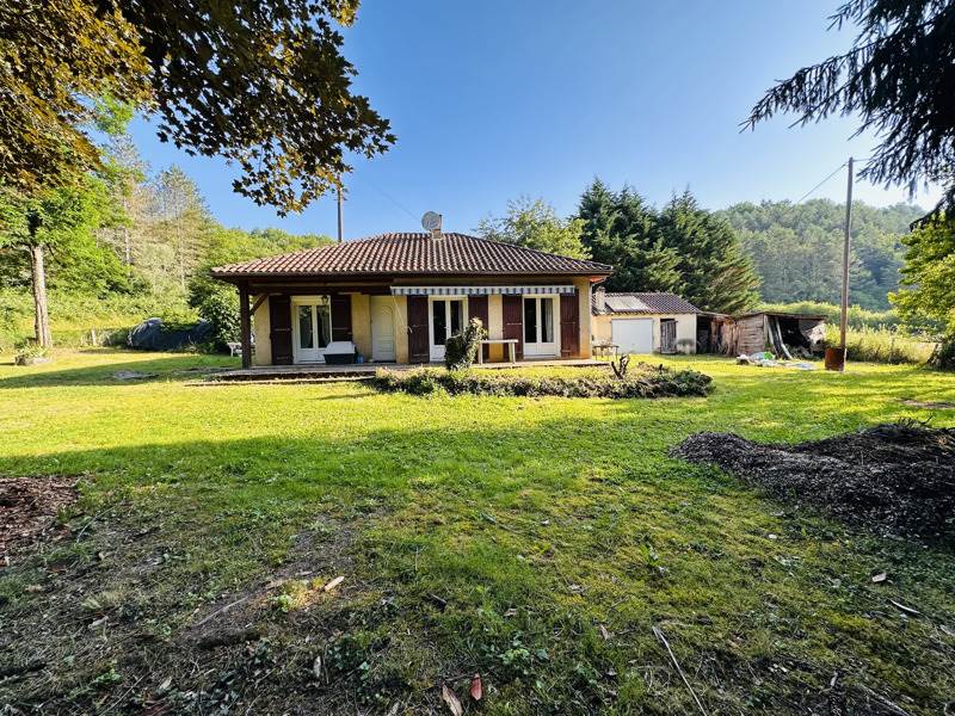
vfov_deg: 85.7
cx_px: 478
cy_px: 358
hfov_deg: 102.1
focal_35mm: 14
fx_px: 386
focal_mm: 2.22
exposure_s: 1/338
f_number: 2.2
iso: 40
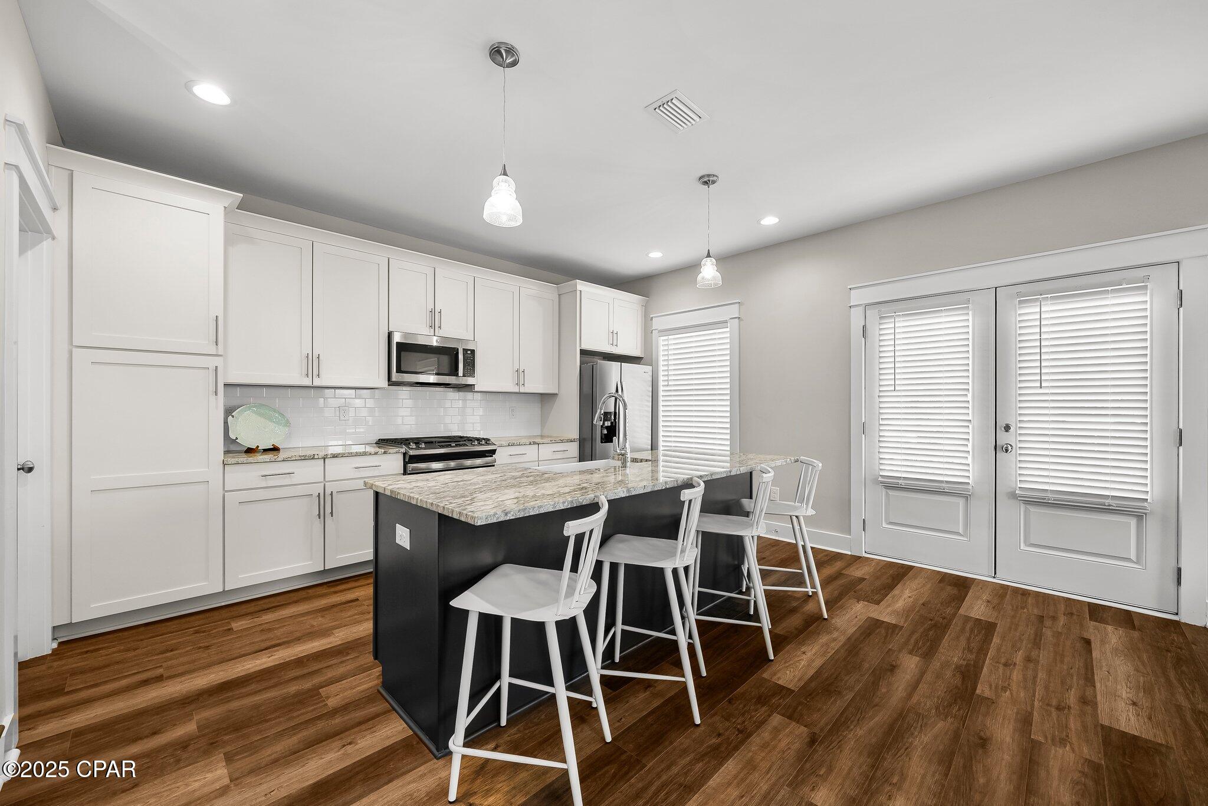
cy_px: 403
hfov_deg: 108.3
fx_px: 436
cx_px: 604
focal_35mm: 13
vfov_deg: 85.5
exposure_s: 1/1.25
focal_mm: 13
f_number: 9
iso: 400
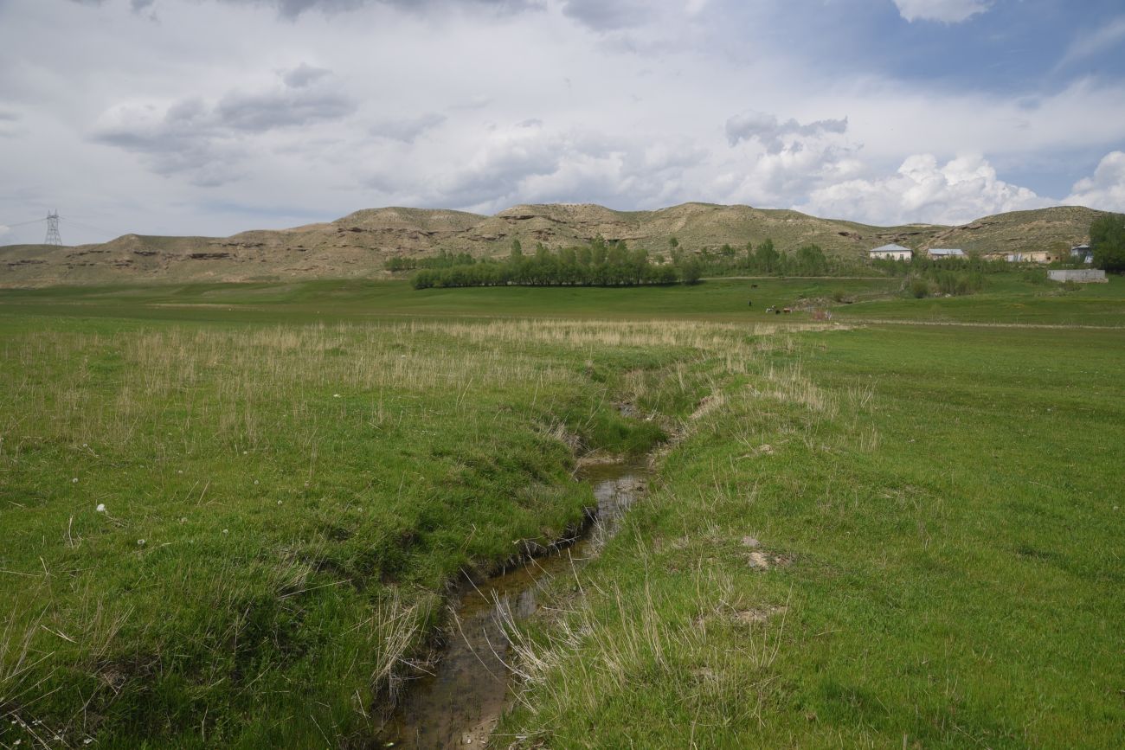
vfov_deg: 27.0
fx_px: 1563
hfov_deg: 39.6
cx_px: 562
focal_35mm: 50
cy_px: 375
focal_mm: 50
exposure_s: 1/500
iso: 160
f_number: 9
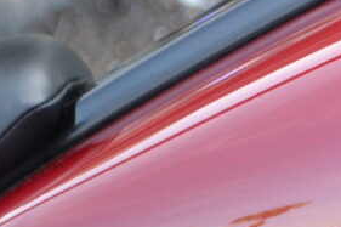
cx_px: 626
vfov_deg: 4.5
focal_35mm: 308
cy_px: 90
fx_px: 2916
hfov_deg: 6.5
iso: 400
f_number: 5.3
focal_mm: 48
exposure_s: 1/100
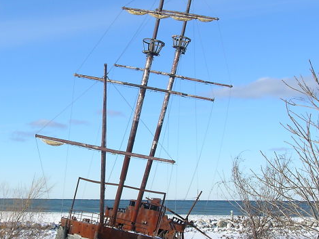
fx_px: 673
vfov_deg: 20.2
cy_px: 114
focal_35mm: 73
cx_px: 88
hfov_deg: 26.4
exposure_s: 1/246
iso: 50
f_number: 7
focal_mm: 8
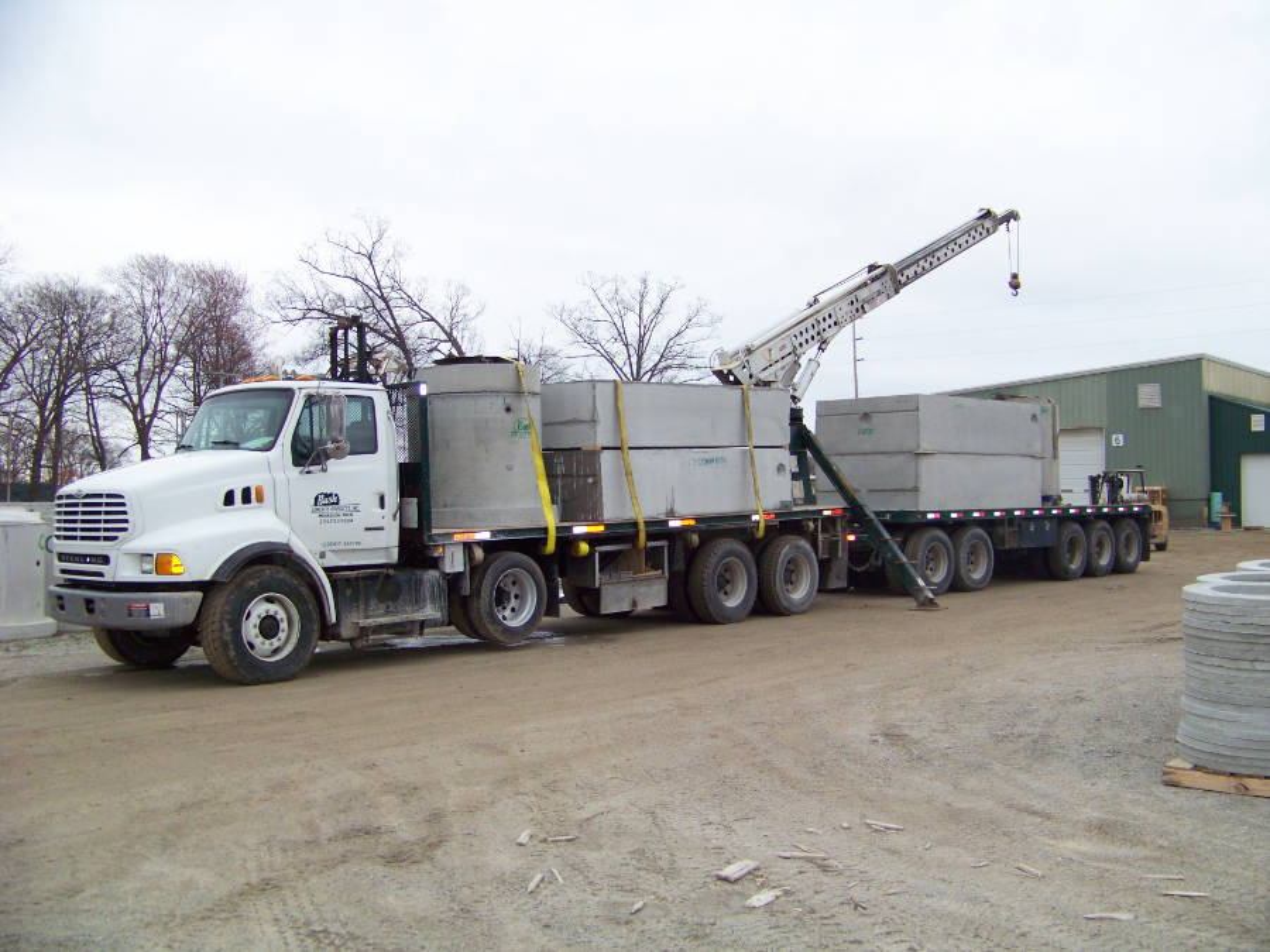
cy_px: 476
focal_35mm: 36
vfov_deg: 39.7
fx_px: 1321
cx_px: 635
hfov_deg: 51.4
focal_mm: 5.8
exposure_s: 1/125
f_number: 2.8
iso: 64
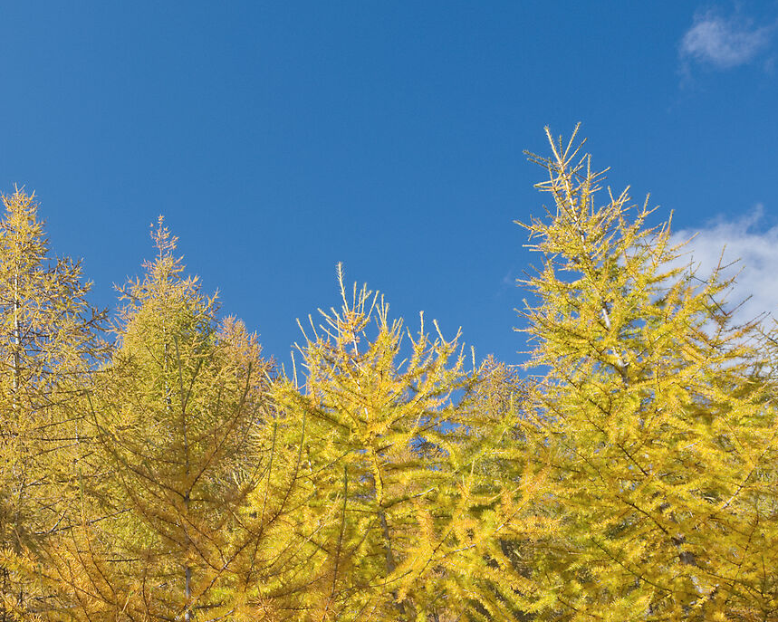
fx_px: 967
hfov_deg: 40.8
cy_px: 522
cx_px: 94
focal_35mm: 42
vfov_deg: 34.3
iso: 100
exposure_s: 1/25
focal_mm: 16
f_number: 11
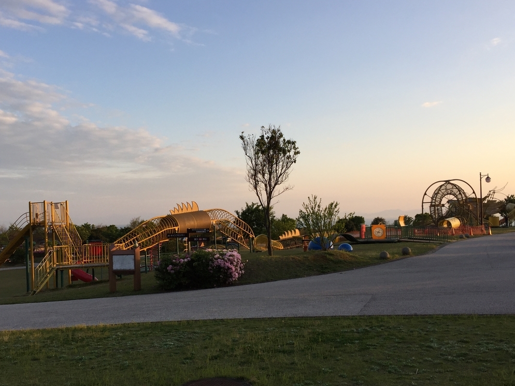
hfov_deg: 52.5
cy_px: 221
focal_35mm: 35
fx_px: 521
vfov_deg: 40.6
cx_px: 235
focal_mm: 4.15
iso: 32
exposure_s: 1/719
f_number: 2.2
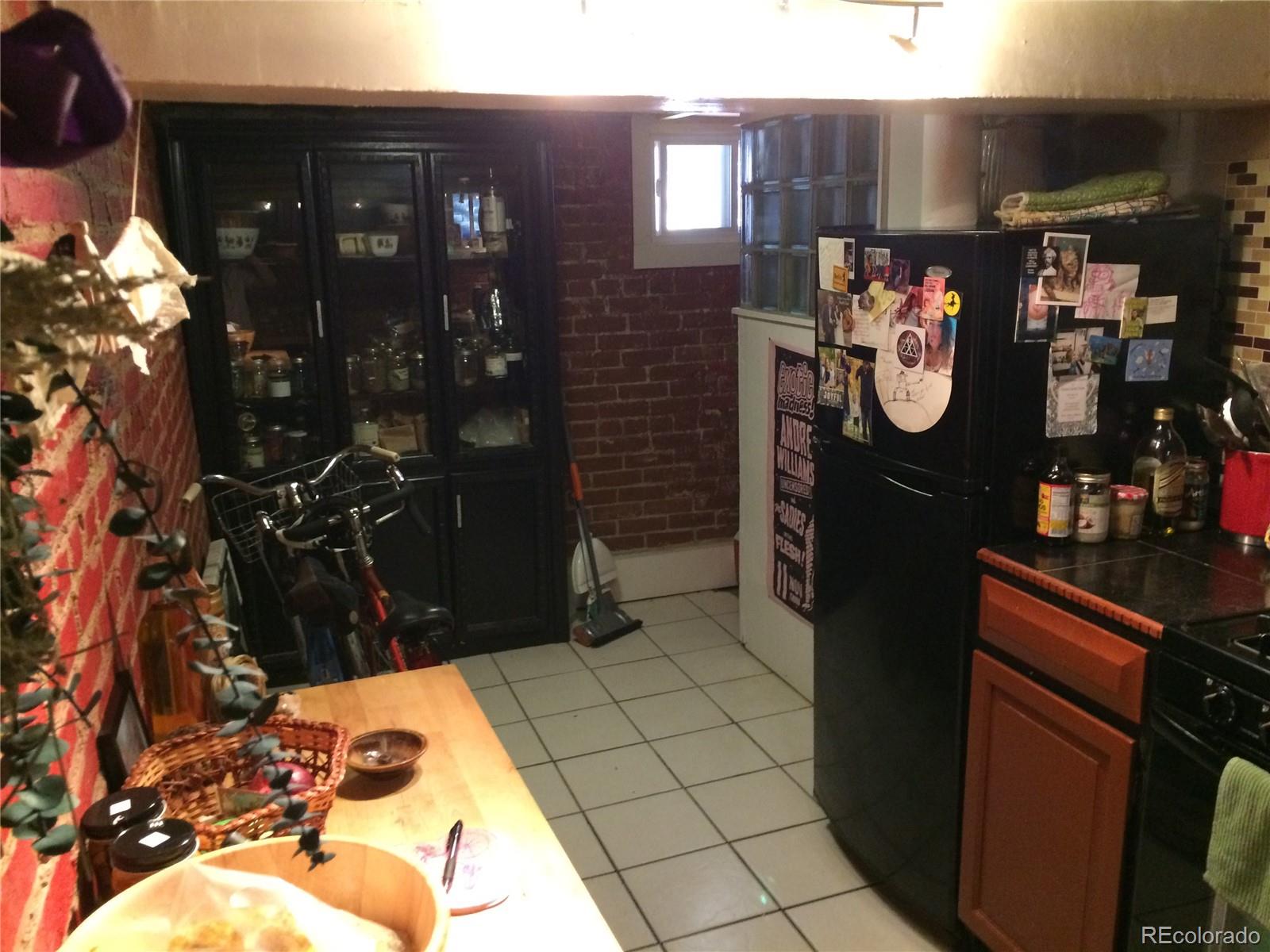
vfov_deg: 48.2
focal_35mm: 29
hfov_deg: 61.7
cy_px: 476
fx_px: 1064
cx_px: 635
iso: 250
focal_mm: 4.15
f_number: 2.2
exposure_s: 1/20
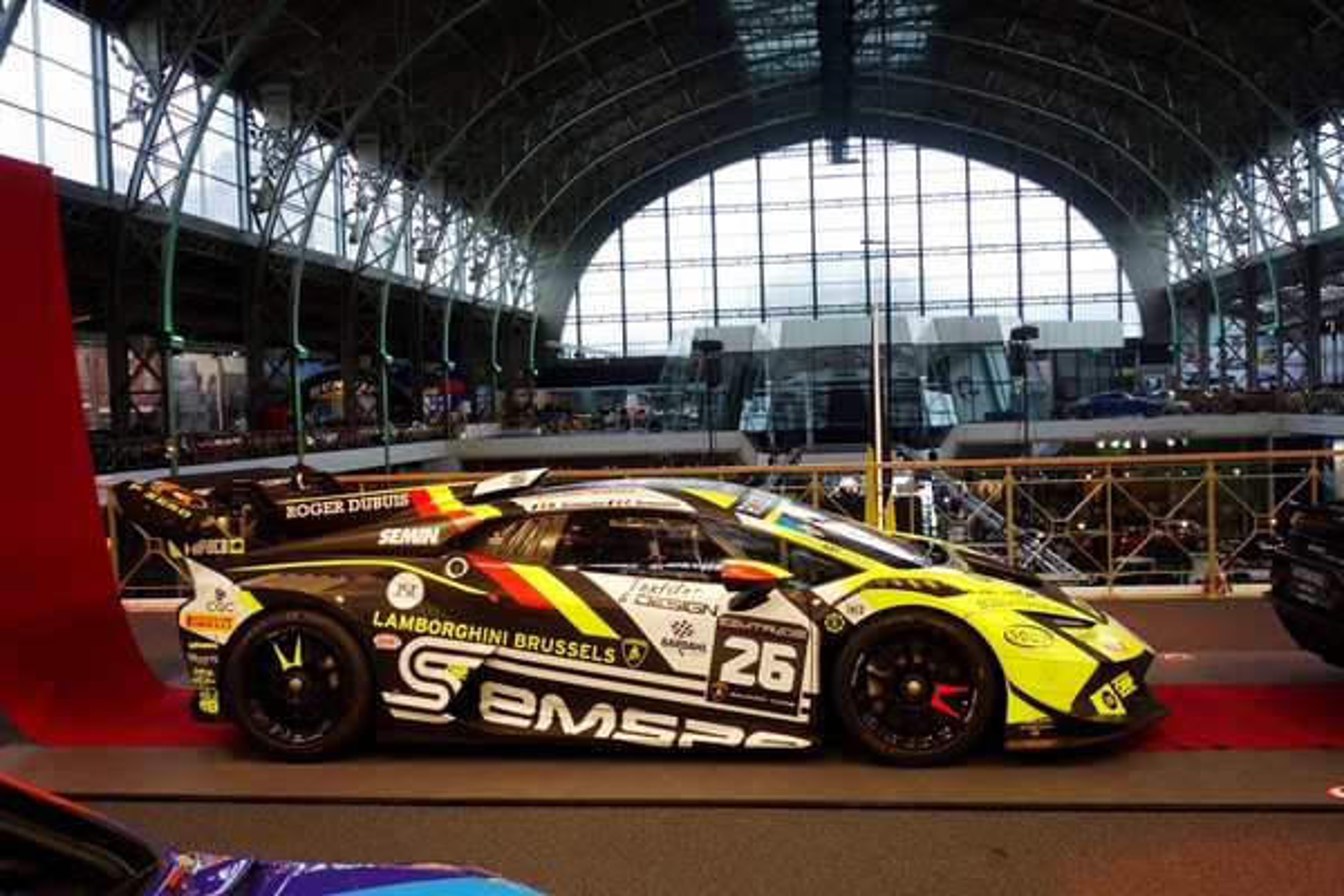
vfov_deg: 38.9
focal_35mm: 34
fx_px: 1269
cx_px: 672
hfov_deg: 55.8
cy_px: 448
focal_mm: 12.78
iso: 125
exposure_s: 1/50
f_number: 2.8
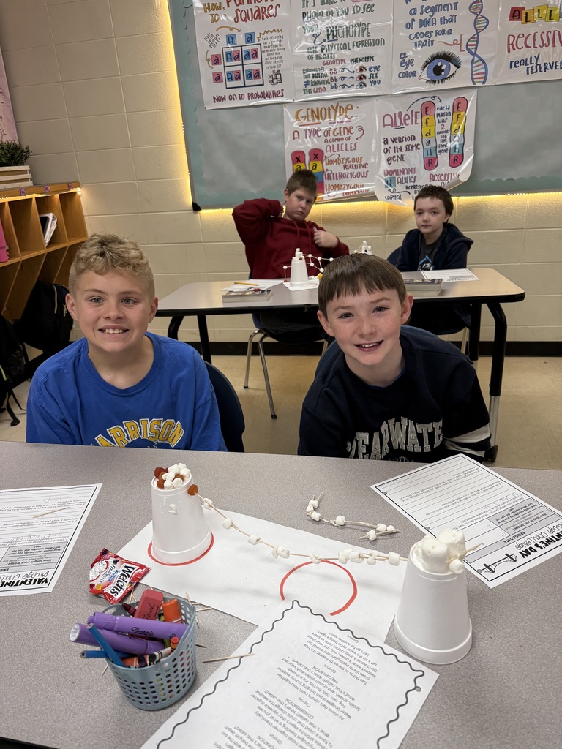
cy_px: 374
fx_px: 520
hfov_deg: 56.8
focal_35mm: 24
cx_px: 281
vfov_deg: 71.6
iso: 200
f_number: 1.78
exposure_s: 1/120
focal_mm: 6.76
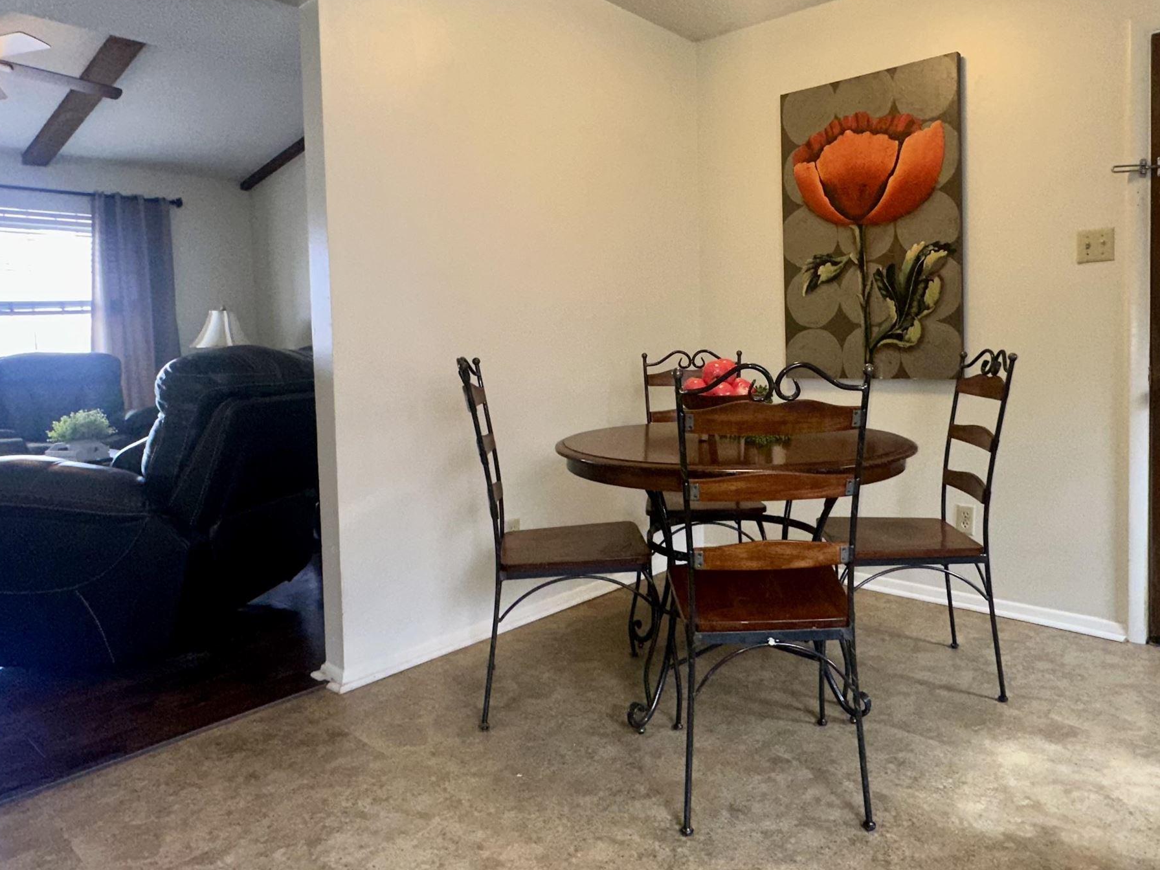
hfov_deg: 71.0
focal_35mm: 24
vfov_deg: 56.6
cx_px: 686
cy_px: 374
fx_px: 804
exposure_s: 1/60
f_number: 2.2
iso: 100
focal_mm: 2.22
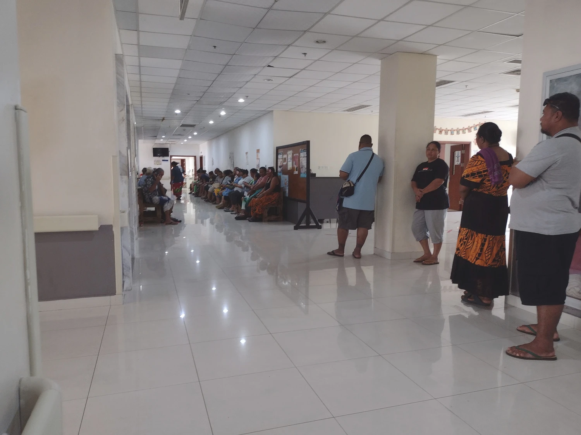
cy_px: 218
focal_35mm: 27
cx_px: 290
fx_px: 453
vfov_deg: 51.4
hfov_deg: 65.3
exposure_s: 1/40
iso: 275
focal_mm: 4.71
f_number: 1.7
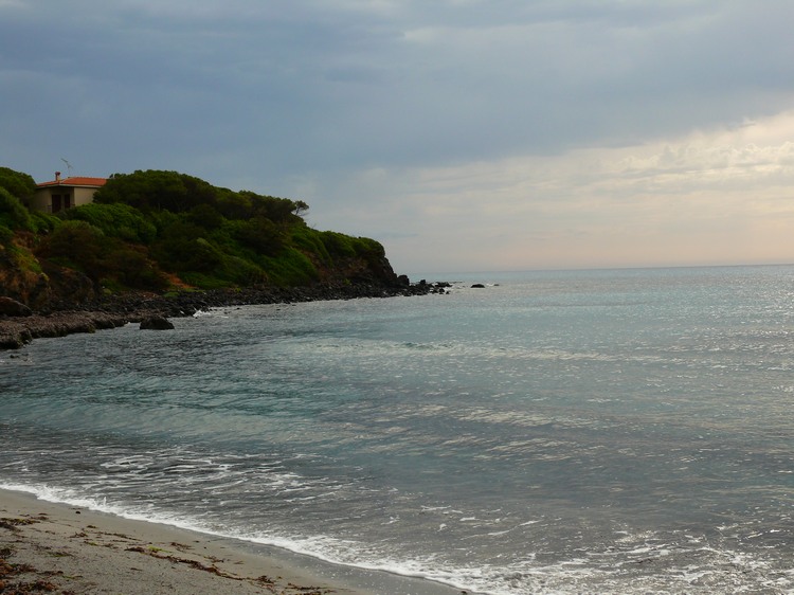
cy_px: 298
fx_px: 1147
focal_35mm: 50
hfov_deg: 38.2
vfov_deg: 29.1
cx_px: 397
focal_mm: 10.6
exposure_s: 1/320
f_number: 5.6
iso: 100
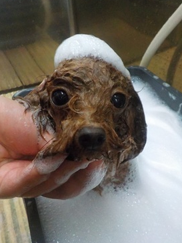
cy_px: 124
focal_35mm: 33
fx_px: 231
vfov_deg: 55.3
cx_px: 95
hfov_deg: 42.9
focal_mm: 4.1
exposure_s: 1/50
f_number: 3.3
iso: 800
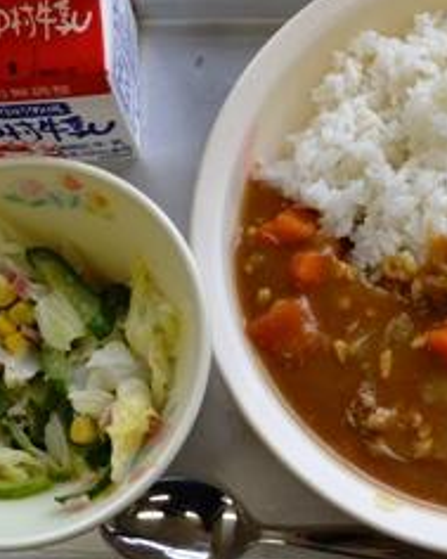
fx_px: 1058
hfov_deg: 23.5
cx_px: 357
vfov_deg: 29.6
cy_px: 268
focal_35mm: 64
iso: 400
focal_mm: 24
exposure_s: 1/125
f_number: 5.6
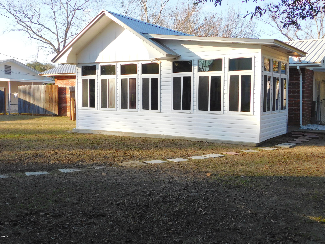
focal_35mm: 40
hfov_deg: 46.8
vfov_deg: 36.0
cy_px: 122
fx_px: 376
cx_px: 162
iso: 125
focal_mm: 7.1
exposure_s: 1/400
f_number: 3.6
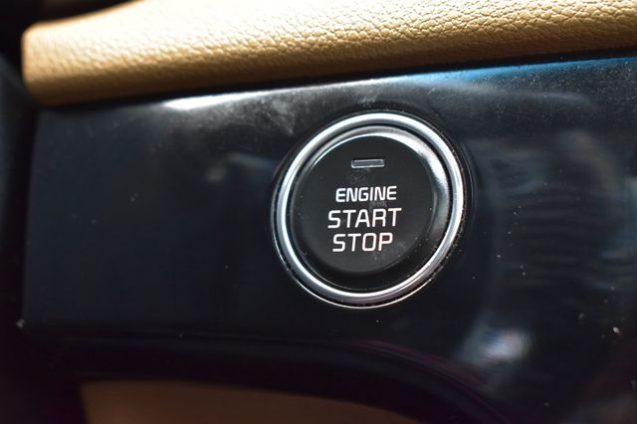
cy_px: 212
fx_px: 1061
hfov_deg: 33.4
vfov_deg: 22.6
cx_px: 318
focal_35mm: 60
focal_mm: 40
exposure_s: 1/15
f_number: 6.3
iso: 1250
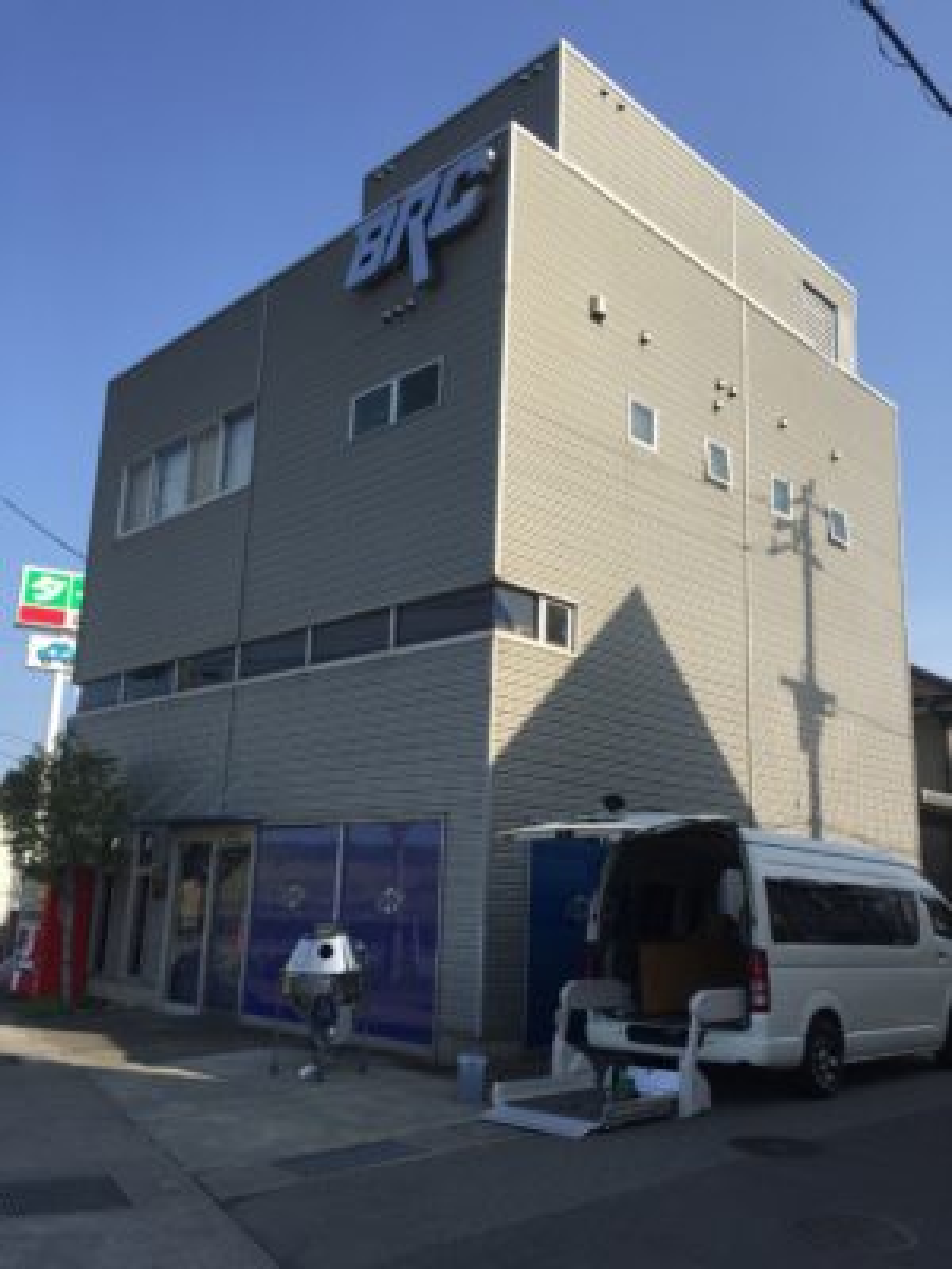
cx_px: 476
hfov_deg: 48.2
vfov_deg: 61.7
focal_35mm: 29
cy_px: 634
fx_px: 1063
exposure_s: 1/1721
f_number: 2.2
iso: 32
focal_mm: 4.15
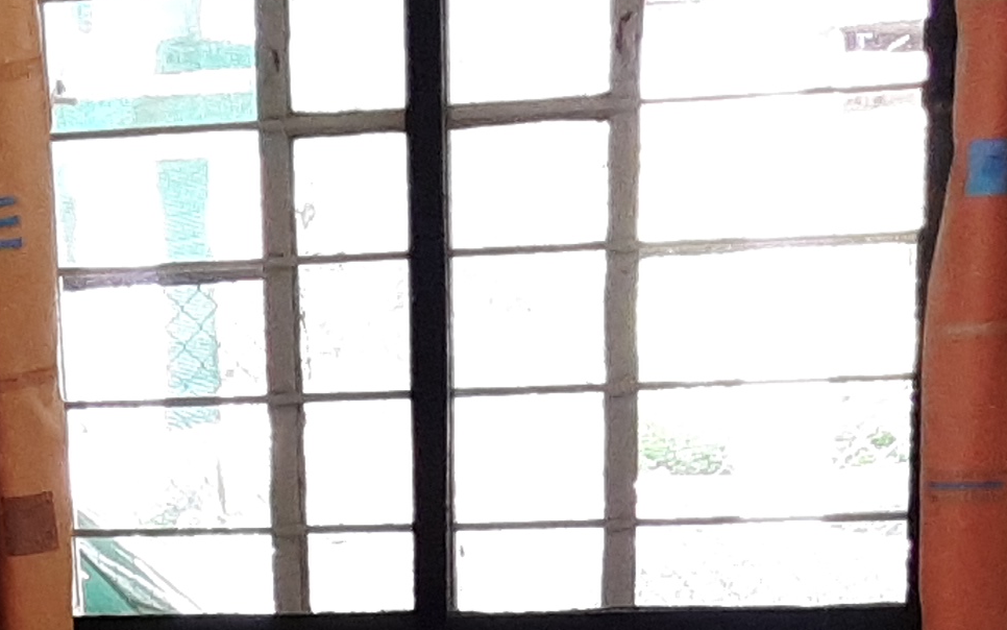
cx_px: 97
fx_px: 3156
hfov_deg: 17.8
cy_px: 1478
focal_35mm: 115
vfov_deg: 10.0
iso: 100
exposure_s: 1/50
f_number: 1.7
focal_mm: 3.93
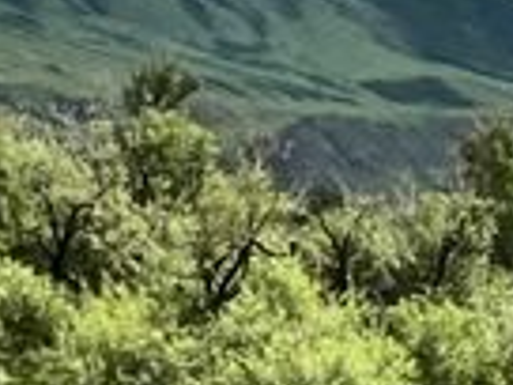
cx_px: 1875
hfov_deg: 7.8
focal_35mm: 191
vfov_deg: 7.7
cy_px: 460
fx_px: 2831
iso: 32
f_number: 1.6
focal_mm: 4.2
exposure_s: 1/5556
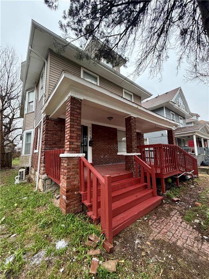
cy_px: 140
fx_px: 113
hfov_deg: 85.7
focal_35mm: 14
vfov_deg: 102.1
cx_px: 104
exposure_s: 1/121
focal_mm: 2.22
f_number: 2.2
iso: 160
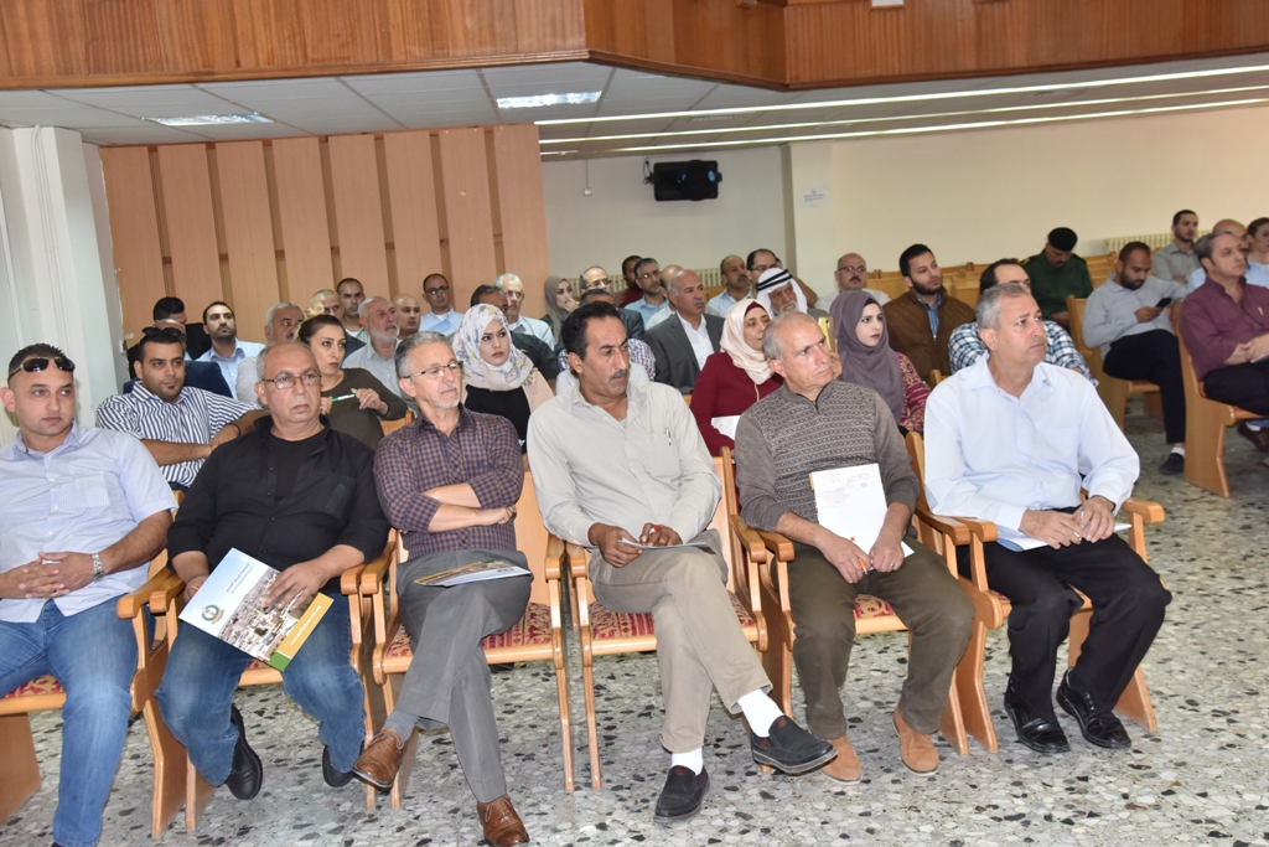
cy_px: 424
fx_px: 1340
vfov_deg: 35.1
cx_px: 634
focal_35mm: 38
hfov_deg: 50.7
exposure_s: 1/200
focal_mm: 38
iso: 2000
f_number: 6.3
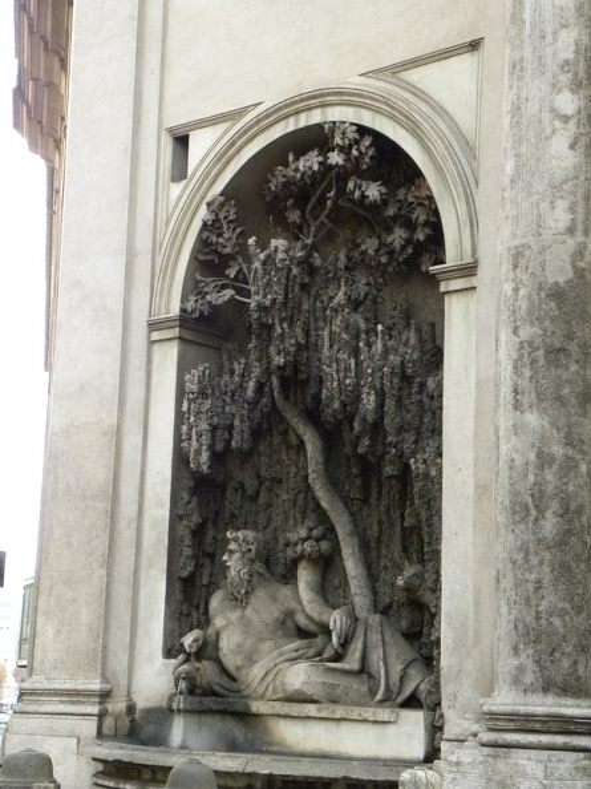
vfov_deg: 26.0
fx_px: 1709
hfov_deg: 19.6
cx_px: 296
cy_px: 394
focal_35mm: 75
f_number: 4
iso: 400
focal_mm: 13.4
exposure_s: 1/243
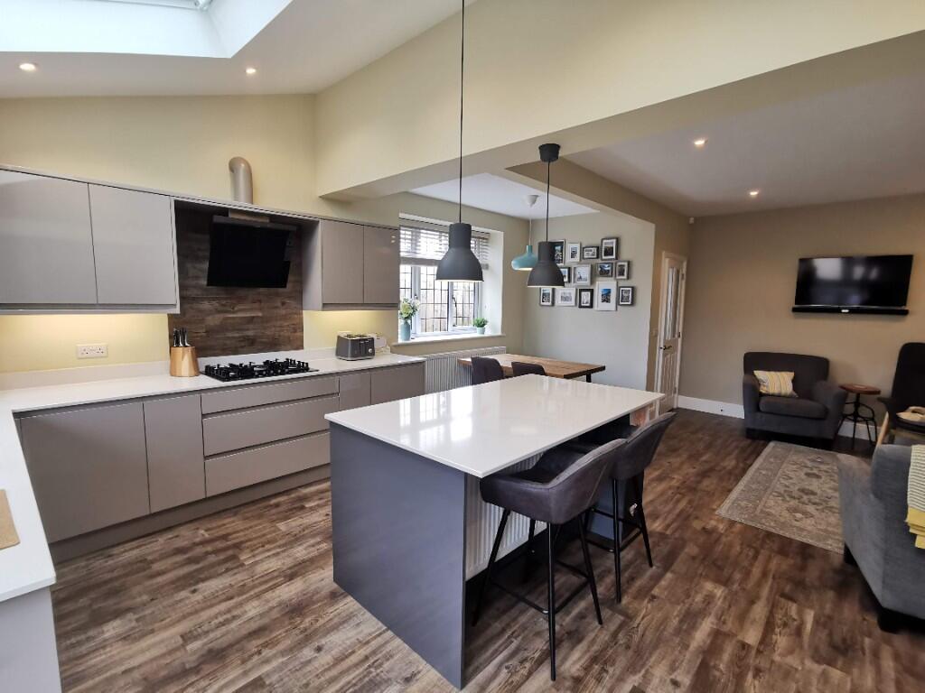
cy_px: 346
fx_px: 454
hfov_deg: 91.0
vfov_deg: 74.7
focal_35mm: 17
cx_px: 462
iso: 125
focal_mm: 2.26
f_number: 2.2
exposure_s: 1/50
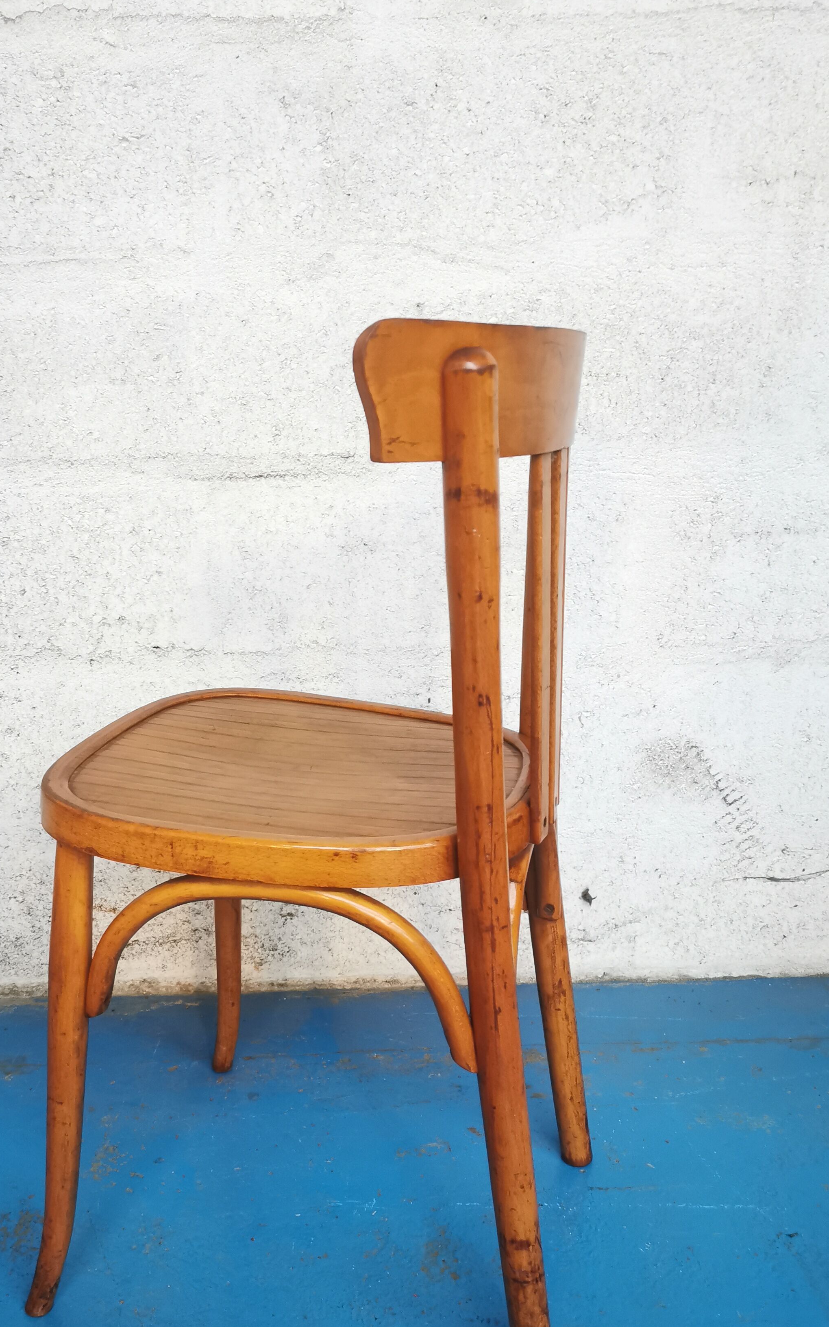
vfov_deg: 59.6
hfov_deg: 39.1
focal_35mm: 32
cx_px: 293
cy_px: 719
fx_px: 1157
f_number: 1.8
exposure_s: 1/33.3
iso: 500
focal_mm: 5.58
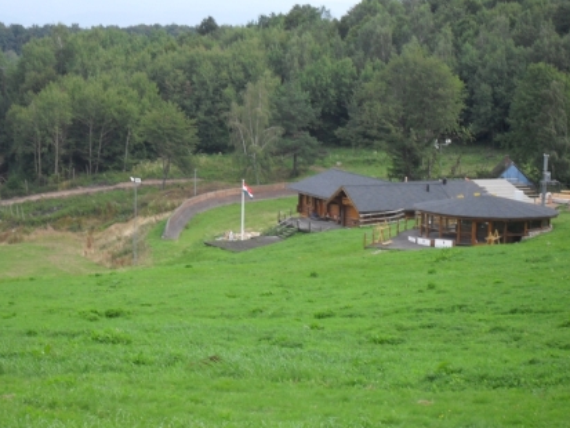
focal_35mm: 122
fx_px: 2009
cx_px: 306
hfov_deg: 16.1
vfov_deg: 12.2
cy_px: 224
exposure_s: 1/90
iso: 100
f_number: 5.8
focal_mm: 18.9
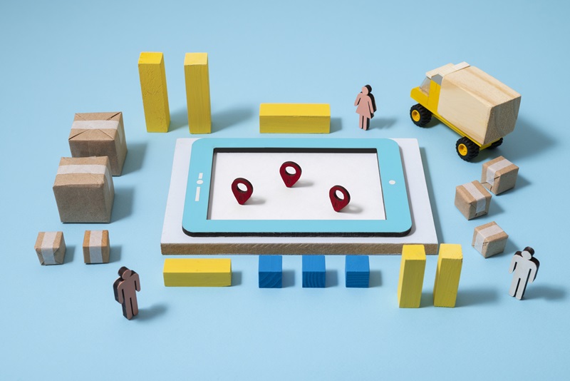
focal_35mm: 50
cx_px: 285
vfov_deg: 27.0
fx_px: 792
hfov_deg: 39.6
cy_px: 190
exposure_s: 1/125
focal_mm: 50
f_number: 10
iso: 200
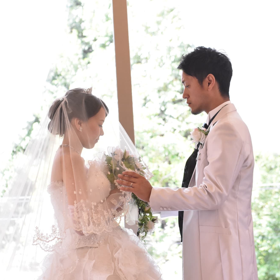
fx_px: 1235
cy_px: 95
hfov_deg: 12.9
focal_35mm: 135
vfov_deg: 12.9
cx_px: 140
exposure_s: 1/320
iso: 2000
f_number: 4
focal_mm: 70
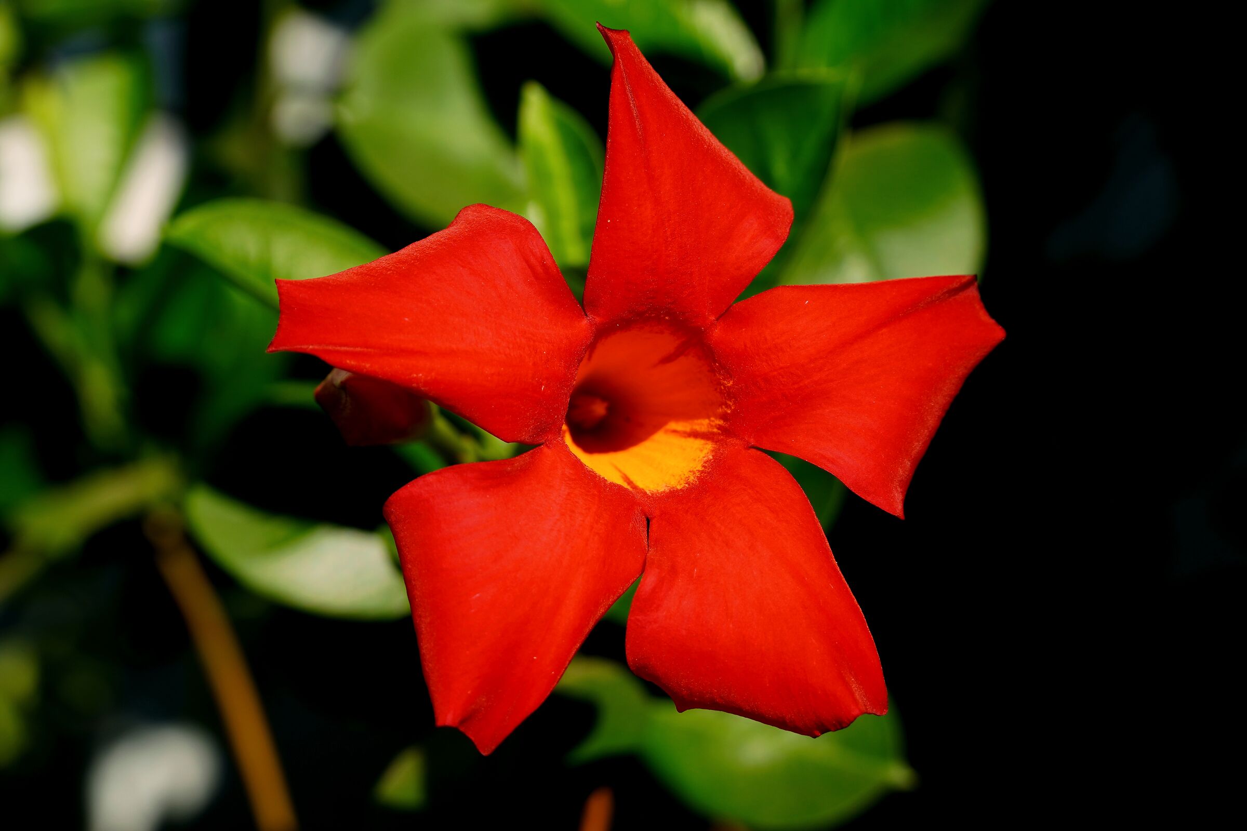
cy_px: 416
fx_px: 4104
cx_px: 624
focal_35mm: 118
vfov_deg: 11.6
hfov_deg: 17.3
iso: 100
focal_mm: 79
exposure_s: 1/160
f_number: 8
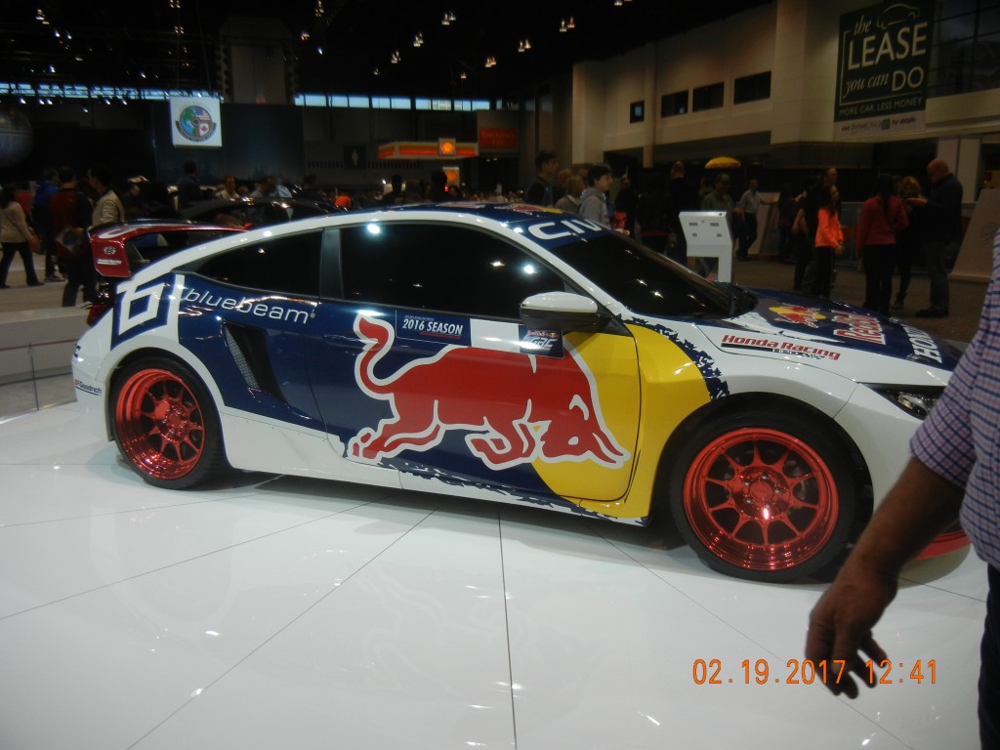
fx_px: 867
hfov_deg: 60.0
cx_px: 500
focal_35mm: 30
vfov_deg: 46.8
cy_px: 375
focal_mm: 5.4
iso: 204
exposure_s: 1/250
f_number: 3.5
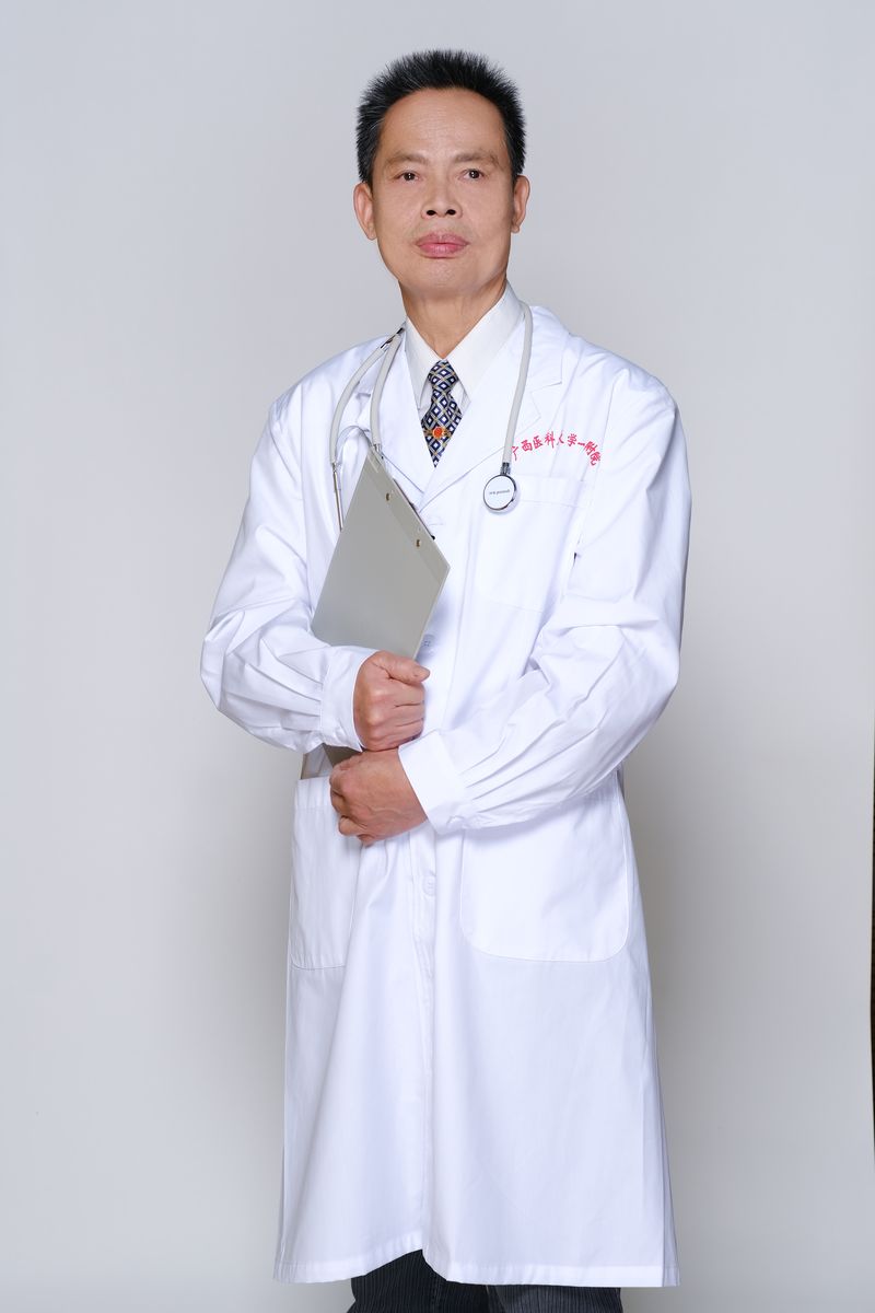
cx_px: 438
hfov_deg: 16.3
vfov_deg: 24.2
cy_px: 656
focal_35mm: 84
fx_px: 3062
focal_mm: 56
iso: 250
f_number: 4.5
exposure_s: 1/160
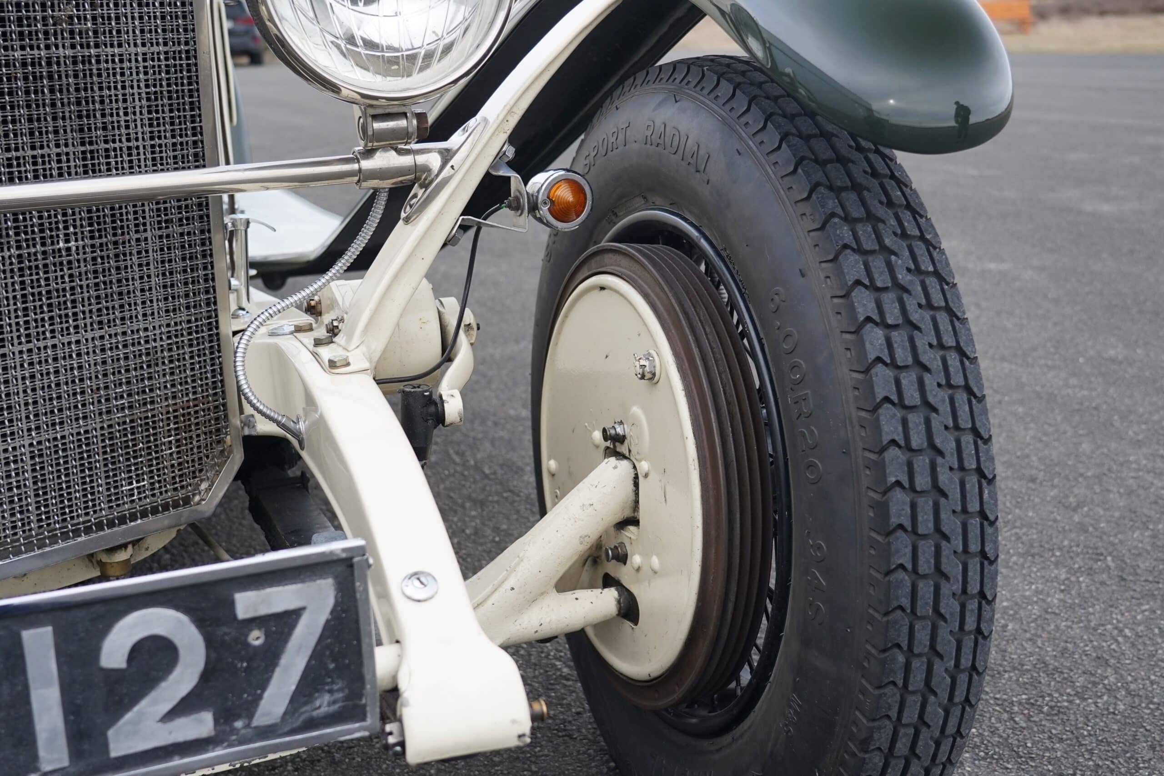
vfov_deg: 29.9
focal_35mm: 45
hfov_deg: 43.6
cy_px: 388
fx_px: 1455
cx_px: 582
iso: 320
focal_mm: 30
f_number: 4
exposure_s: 1/160
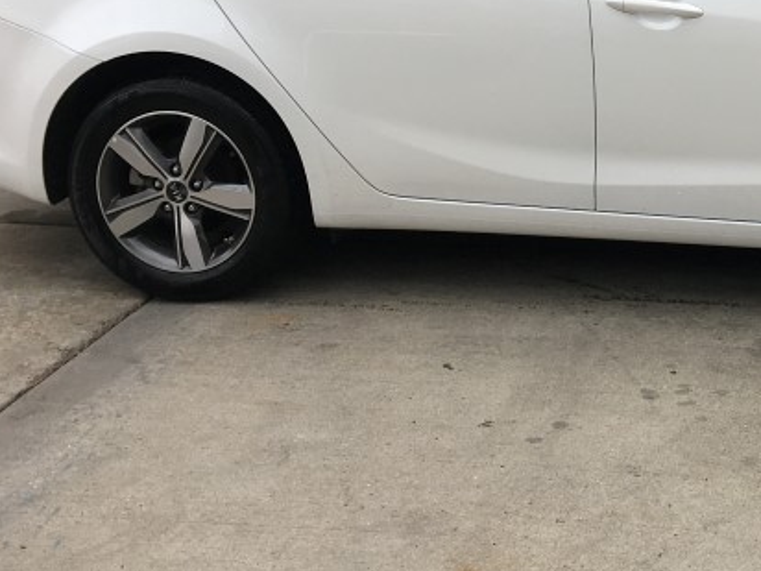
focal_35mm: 72
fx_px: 1583
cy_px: 48
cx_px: 693
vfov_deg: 20.0
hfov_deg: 26.1
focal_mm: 4.15
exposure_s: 1/519
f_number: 2.2
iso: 25
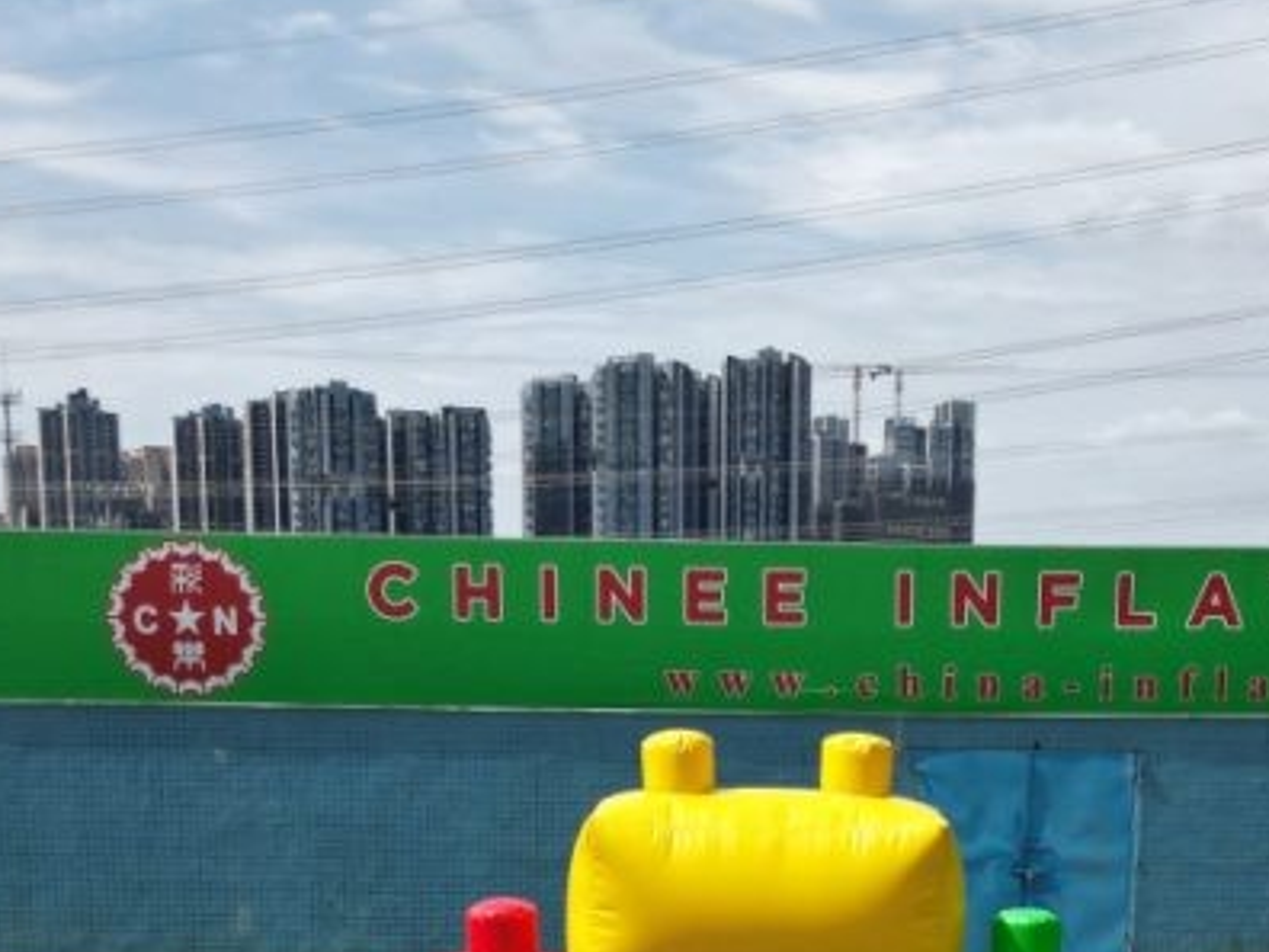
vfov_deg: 21.9
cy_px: 1138
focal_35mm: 62
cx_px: 779
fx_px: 2273
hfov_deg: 31.1
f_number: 1.7
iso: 130
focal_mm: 6.72
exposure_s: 1/4000
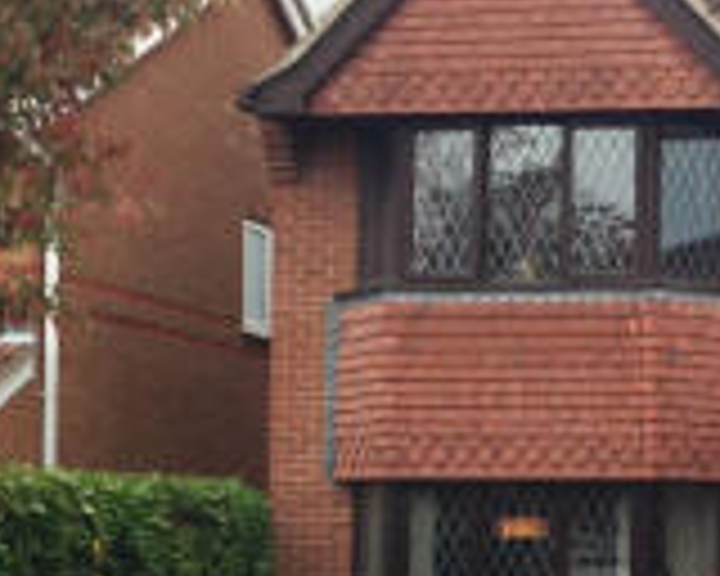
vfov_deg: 13.1
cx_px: 781
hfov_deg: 16.0
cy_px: 466
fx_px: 2493
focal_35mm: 117
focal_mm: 4.12
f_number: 2.4
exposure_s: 1/577
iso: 50
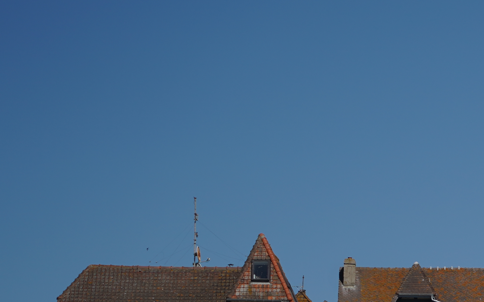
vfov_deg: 3.4
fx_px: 5157
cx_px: 747
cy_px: 399
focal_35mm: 391
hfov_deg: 5.3
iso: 100
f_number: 5
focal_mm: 114
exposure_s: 1/2000
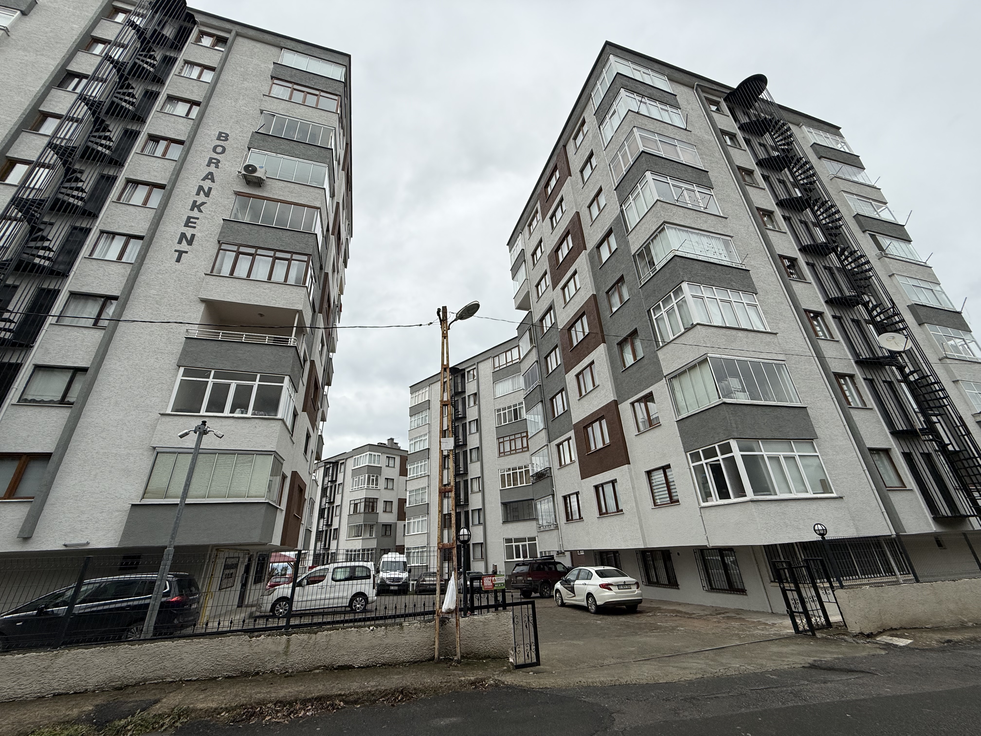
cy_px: 368
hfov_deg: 102.1
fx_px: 397
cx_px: 490
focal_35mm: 14
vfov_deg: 85.7
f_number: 2.2
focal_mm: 2.22
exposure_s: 1/2320
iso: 50
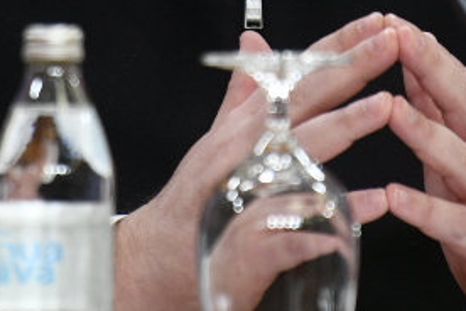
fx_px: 15170
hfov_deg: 1.8
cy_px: -392
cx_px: 208
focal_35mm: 1172
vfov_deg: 1.2
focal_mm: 200
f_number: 2.8
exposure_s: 1/400
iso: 2000
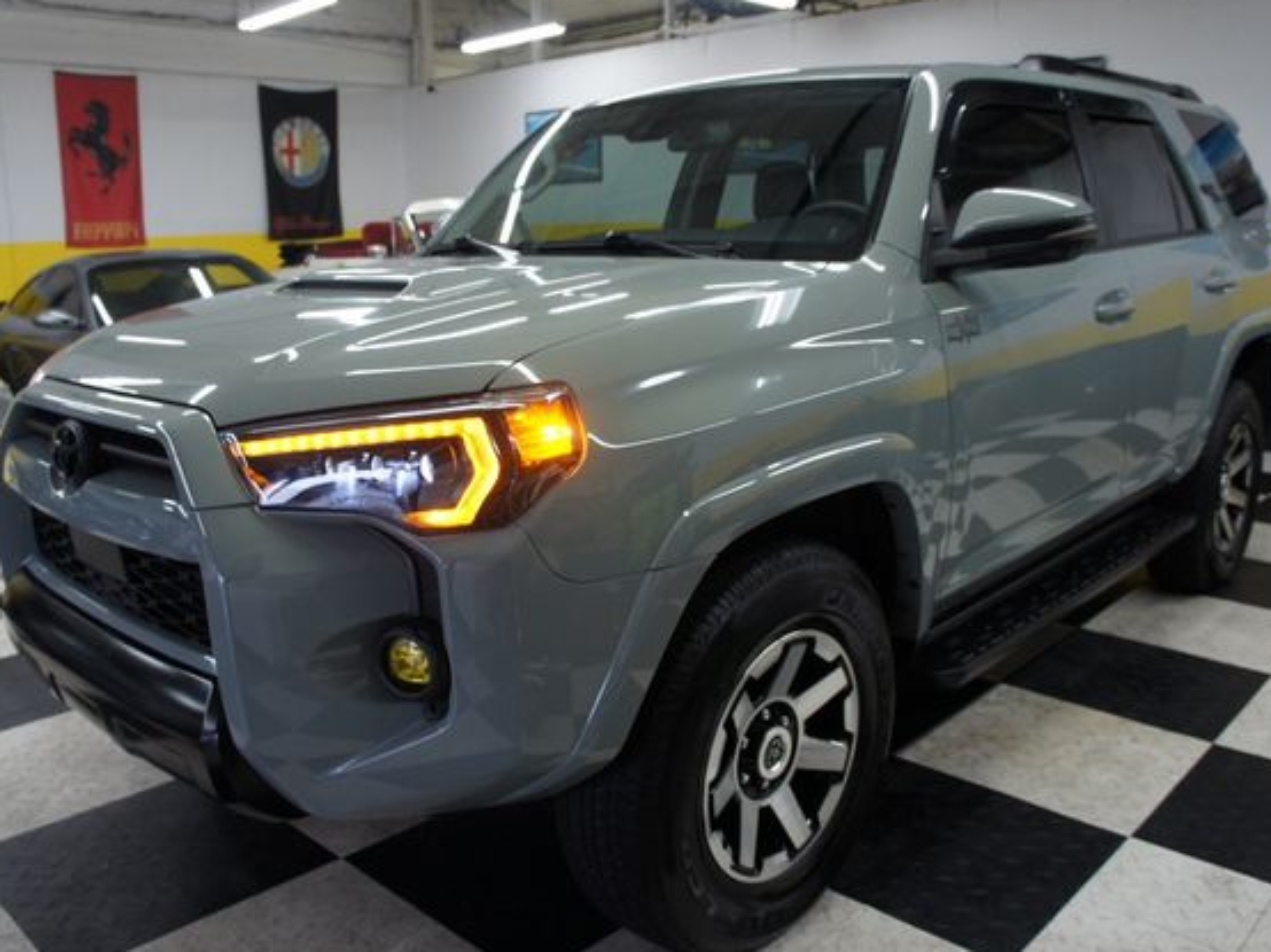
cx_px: 603
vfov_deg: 46.8
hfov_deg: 60.0
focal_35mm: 30
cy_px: 473
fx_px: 1101
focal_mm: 18
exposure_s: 1/30
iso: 200
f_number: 3.5
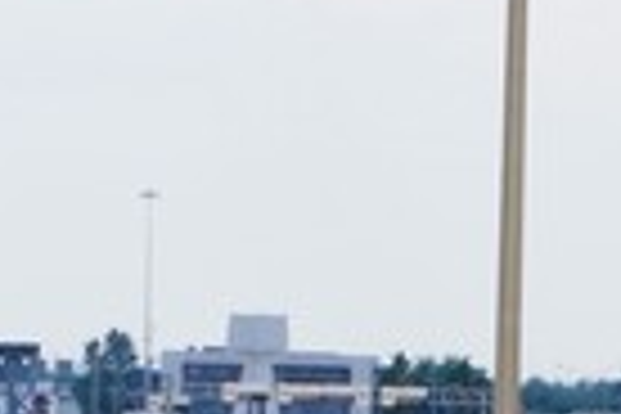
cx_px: 153
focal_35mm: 532
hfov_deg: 3.9
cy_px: 502
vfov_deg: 2.6
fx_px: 9176
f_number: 9
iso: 100
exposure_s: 1/250
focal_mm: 86
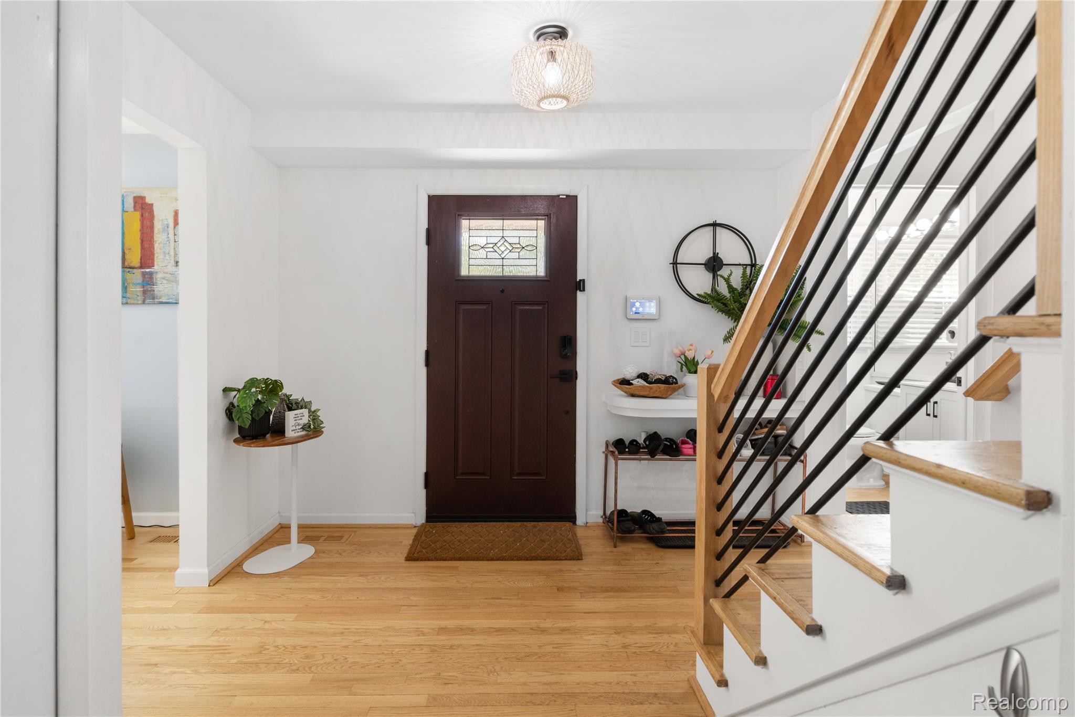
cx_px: 538
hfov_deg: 93.3
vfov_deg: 70.5
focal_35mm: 17
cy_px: 358
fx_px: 508
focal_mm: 17
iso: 320
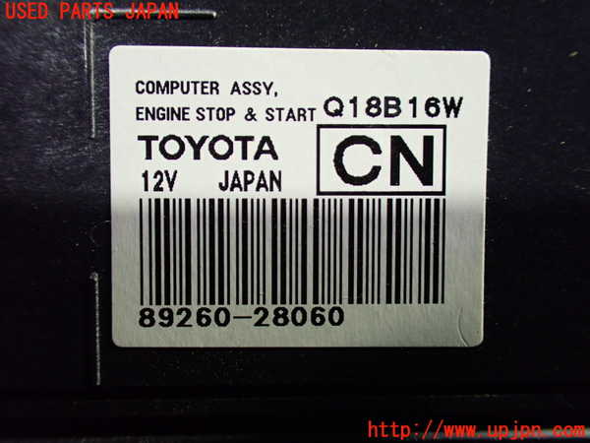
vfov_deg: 46.8
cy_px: 222
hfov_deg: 60.0
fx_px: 511
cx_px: 295
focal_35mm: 30
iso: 800
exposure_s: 1/40
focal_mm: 5.4
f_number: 2.3
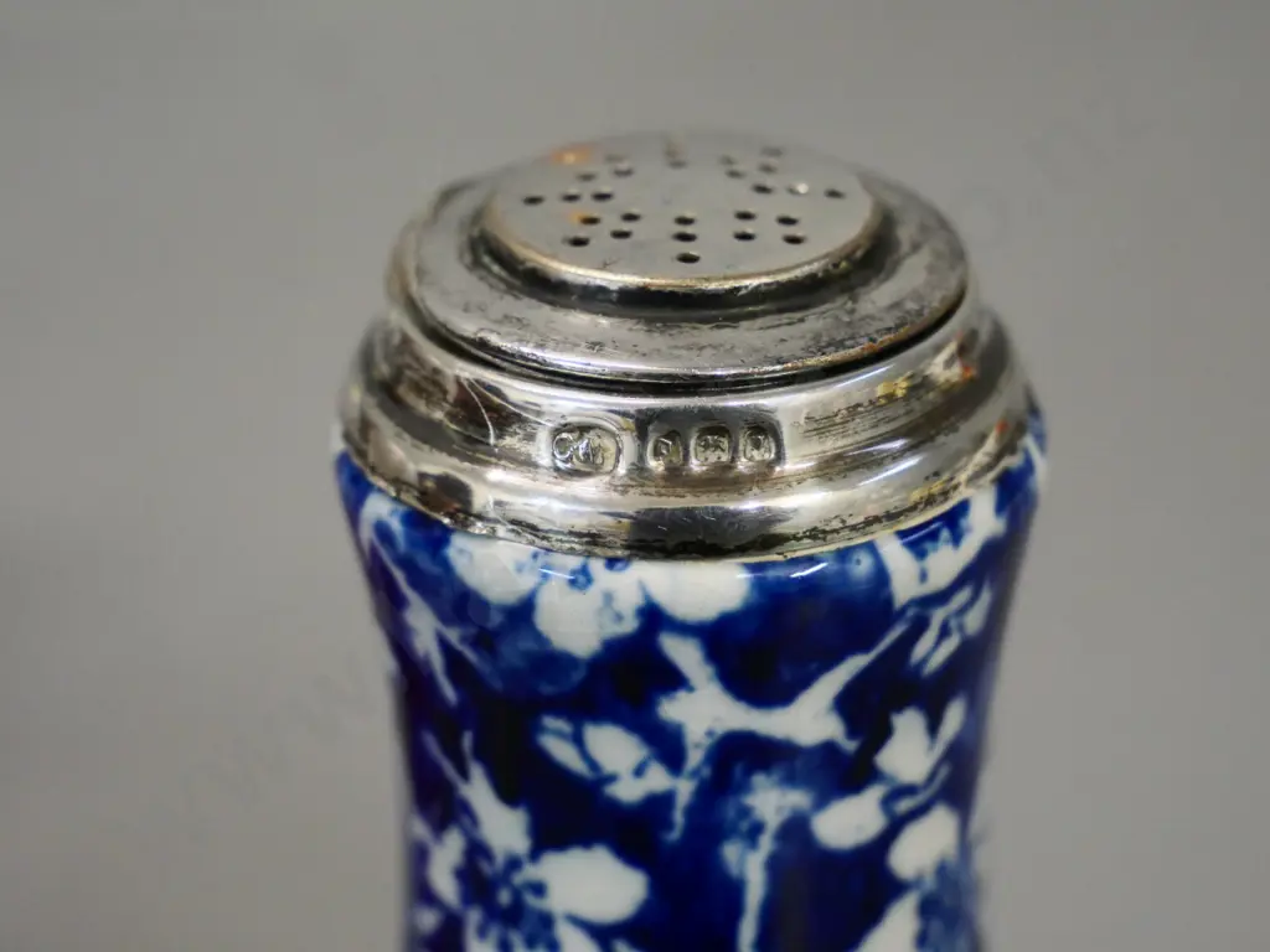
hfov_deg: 21.3
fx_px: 3375
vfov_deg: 16.1
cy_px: 476
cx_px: 635
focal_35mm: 92
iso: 3200
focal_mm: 46
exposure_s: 1/80
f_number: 5.6
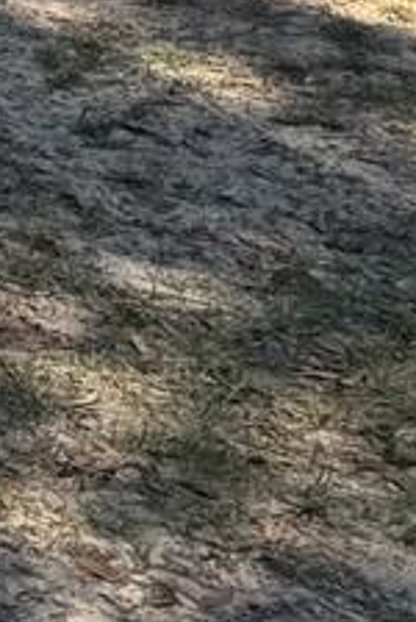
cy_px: -744
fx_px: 3076
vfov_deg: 10.3
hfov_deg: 5.5
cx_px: -1789
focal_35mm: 178
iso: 80
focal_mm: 6.76
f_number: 1.78
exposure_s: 1/1456
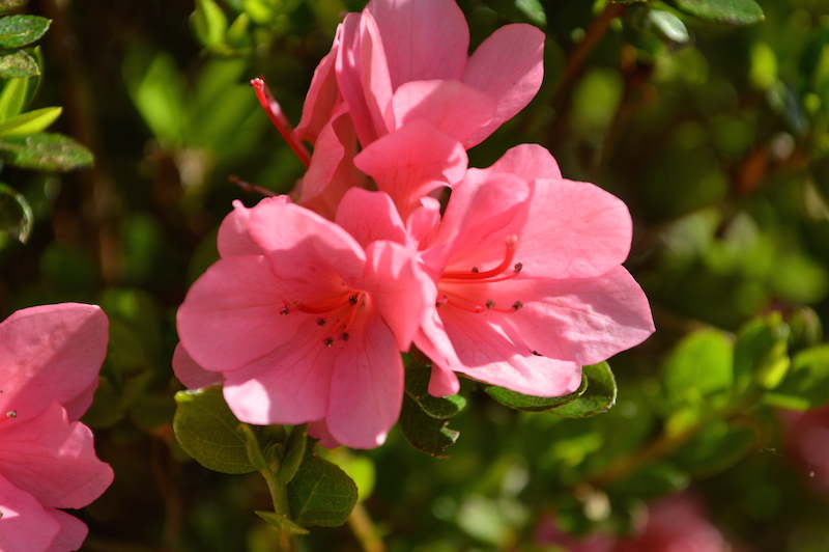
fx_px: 1795
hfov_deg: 26.0
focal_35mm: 78
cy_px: 276
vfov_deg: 17.5
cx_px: 414
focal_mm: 52
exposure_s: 1/200
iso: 100
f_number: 7.1
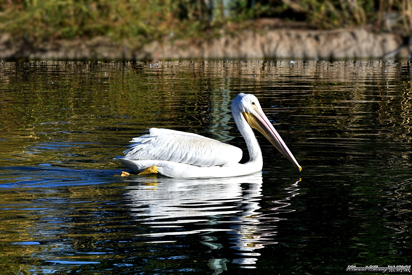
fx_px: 2174
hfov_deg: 10.8
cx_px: 206
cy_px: 138
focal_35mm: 190
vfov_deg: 7.2
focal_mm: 190
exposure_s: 1/1000
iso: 1250
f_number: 18
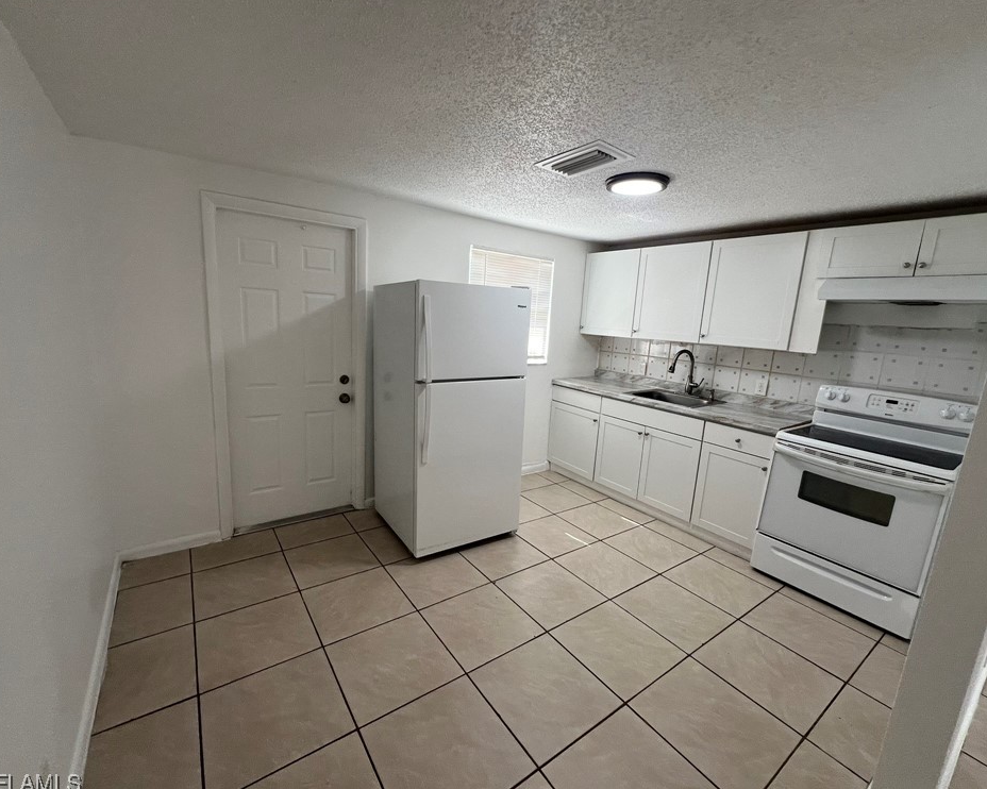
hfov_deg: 100.7
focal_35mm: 14
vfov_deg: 88.0
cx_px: 496
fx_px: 409
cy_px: 399
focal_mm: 1.57
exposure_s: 1/99
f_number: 1.8
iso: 80
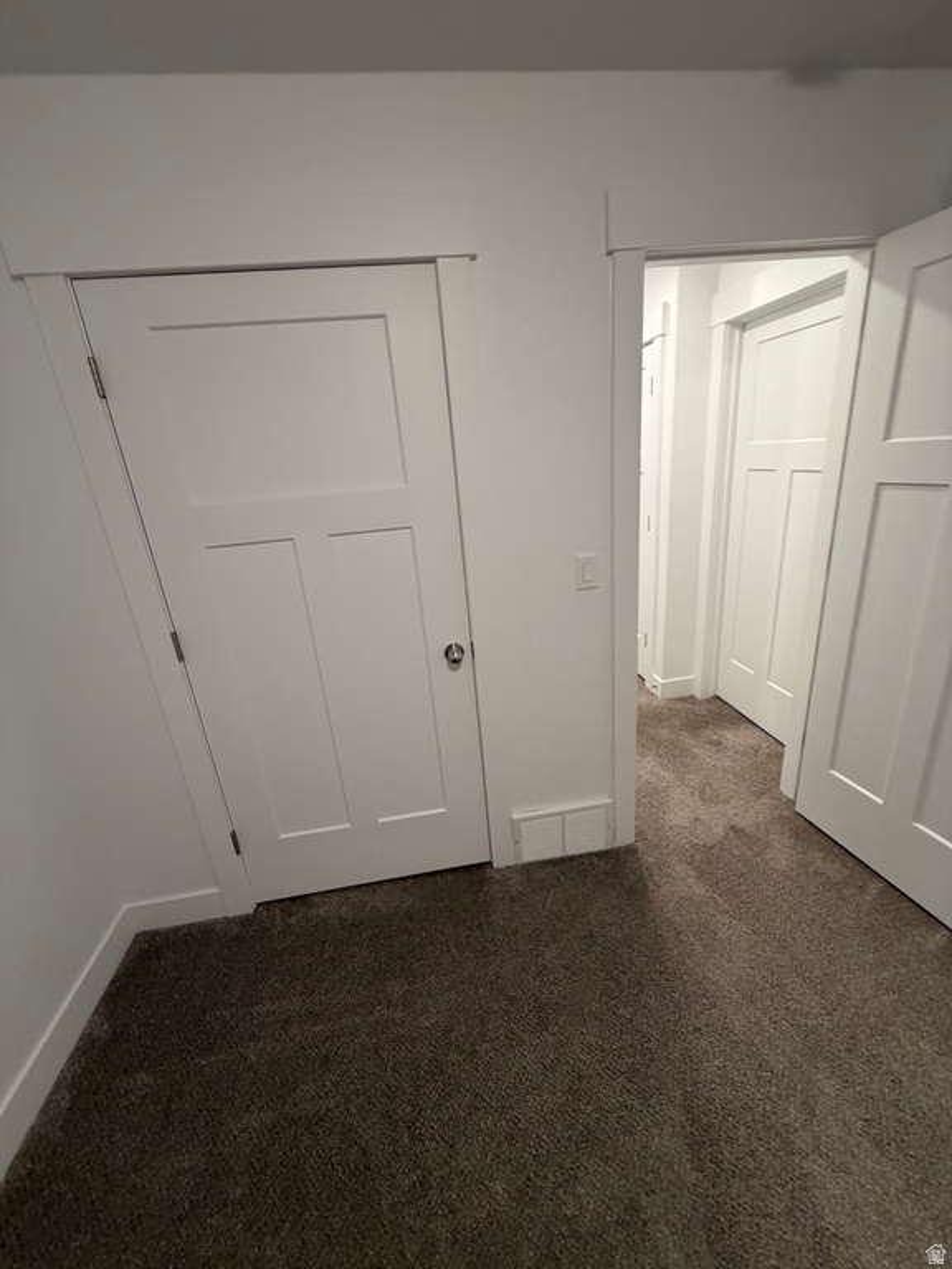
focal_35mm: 14
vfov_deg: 102.1
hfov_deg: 85.7
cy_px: 634
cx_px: 476
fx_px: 513
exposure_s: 1/60
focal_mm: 2.22
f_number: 2.2
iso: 200
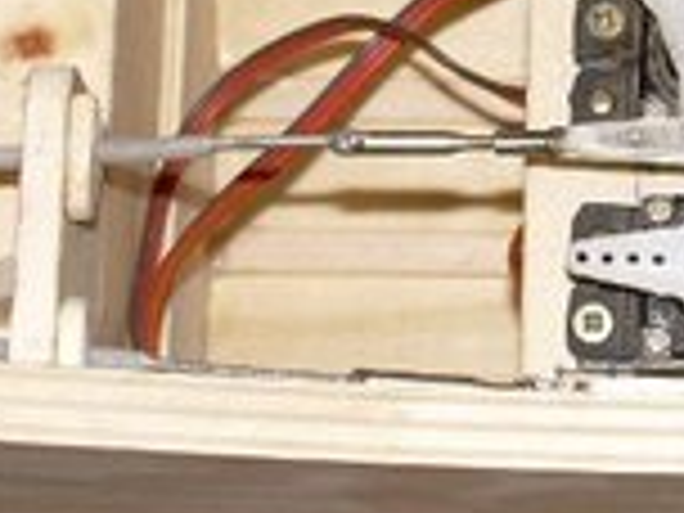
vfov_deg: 8.6
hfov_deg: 11.6
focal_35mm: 171
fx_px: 3379
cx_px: 436
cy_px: -36
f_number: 3.6
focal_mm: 11
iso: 50
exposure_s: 1/60
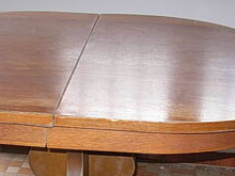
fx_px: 563
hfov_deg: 23.5
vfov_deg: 17.4
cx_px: 80
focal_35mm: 83
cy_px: 176
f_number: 2.9
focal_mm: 6.3
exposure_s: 1/30.2
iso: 105
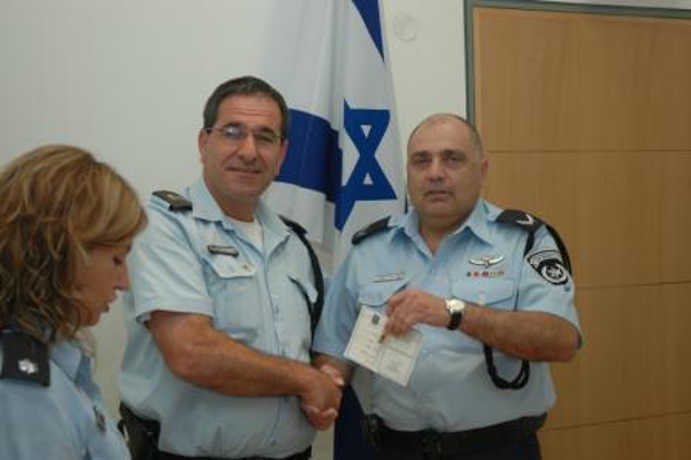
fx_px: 1151
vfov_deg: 22.6
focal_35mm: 60
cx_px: 346
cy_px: 230
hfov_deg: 33.4
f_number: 4.5
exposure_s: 1/60
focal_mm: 40
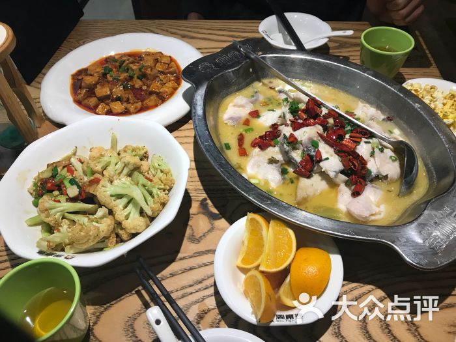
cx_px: 228
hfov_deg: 63.4
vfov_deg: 49.7
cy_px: 171
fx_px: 369
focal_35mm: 28
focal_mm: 3.99
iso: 25
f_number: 1.8
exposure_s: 1/33
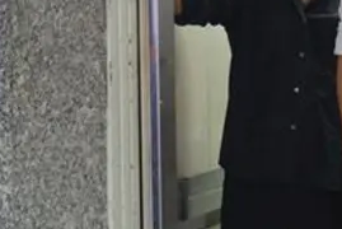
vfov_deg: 8.3
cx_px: 486
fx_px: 1569
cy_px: 76
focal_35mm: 165
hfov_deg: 12.0
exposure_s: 1/40
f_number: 5.6
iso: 3200
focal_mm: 38
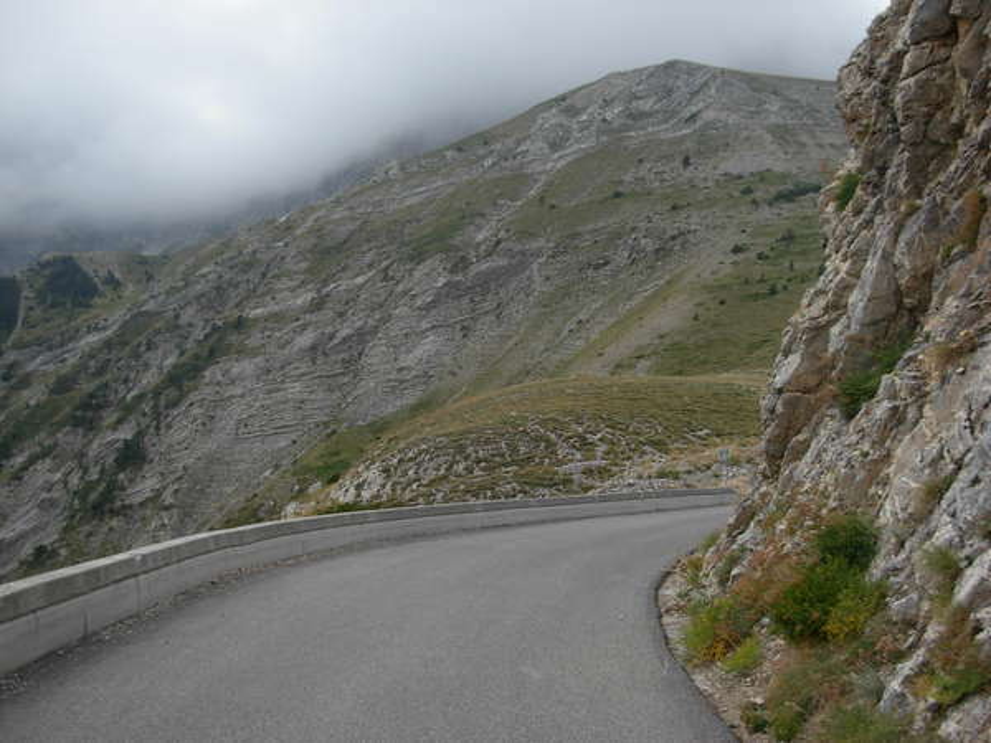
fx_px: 1088
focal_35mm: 38
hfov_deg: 49.0
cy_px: 372
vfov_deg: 37.7
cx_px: 496
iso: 79
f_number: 2.9
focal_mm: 6.3
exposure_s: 1/790
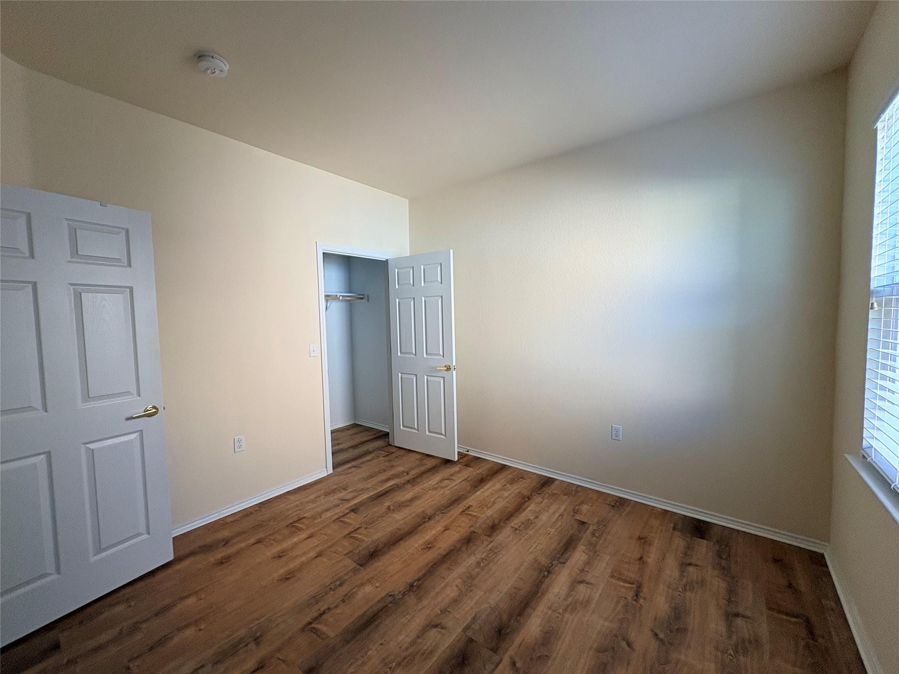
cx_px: 450
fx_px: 364
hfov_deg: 102.1
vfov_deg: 85.7
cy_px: 337
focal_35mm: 14
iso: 125
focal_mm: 2.22
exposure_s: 1/99
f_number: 2.2
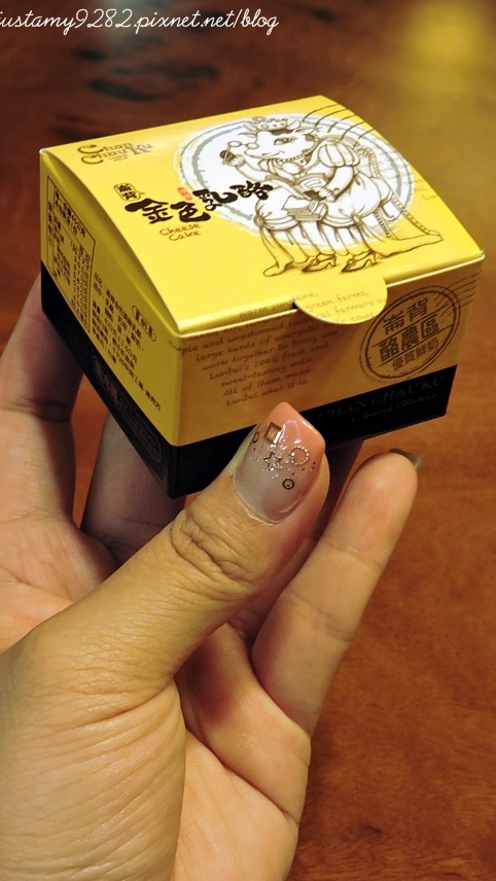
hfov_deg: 19.1
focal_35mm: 63
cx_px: 250
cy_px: 445
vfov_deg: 33.3
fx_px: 1472
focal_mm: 9.9
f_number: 4
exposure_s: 1/13
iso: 400
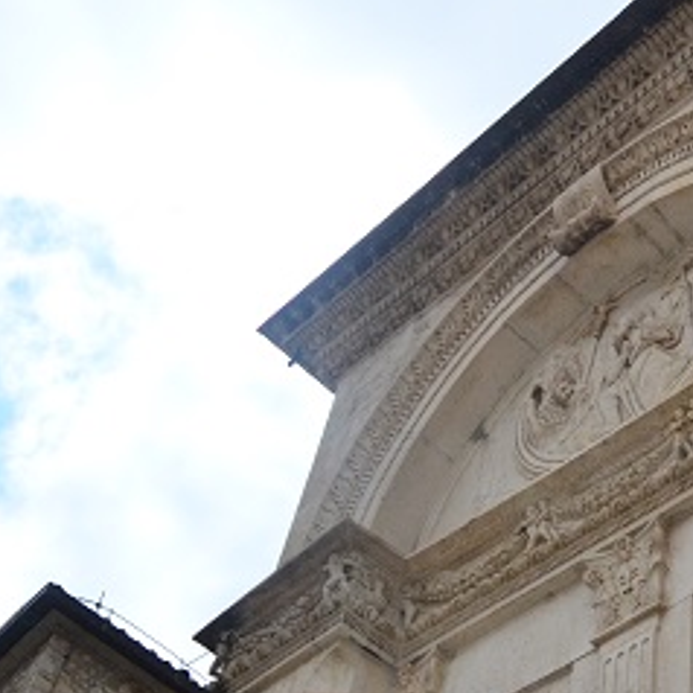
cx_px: 571
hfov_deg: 28.8
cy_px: 630
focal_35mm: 58
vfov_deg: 28.4
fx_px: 1314
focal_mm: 12
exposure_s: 1/6400
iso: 640
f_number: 4.5
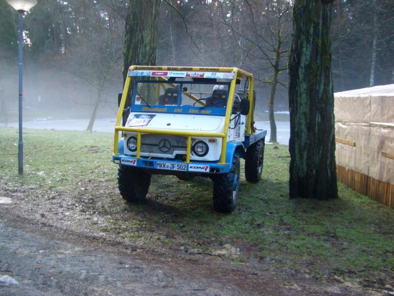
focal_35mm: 35
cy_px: 148
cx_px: 197
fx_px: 398
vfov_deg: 40.7
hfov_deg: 52.6
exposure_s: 1/80
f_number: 2.6
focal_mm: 5.8
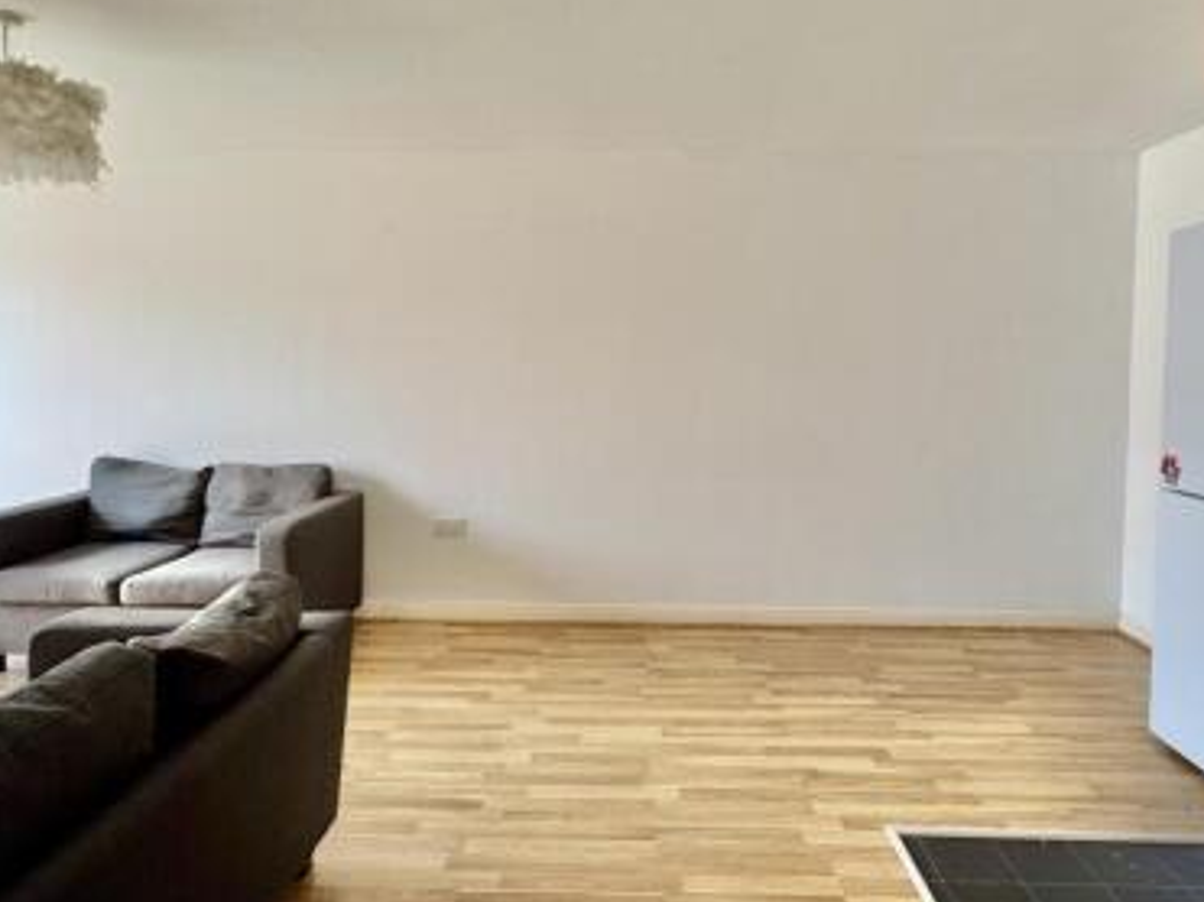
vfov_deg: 60.9
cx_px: 621
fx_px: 765
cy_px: 397
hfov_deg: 76.4
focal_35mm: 22
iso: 100
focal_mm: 2.22
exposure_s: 1/99
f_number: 2.2
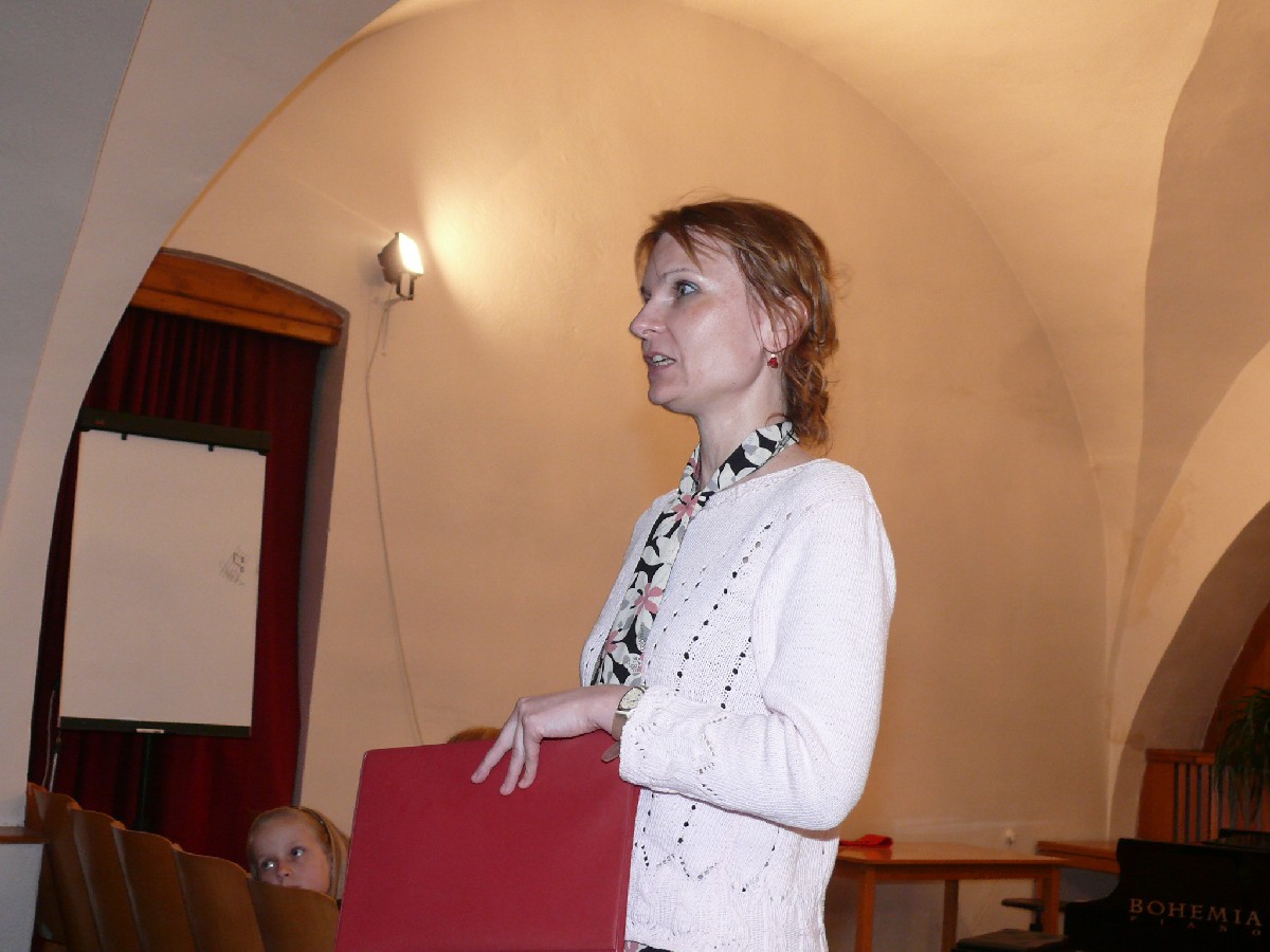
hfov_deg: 42.9
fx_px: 1614
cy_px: 476
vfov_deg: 32.9
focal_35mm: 44
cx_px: 635
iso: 200
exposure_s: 1/30
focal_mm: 8.5
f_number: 2.8
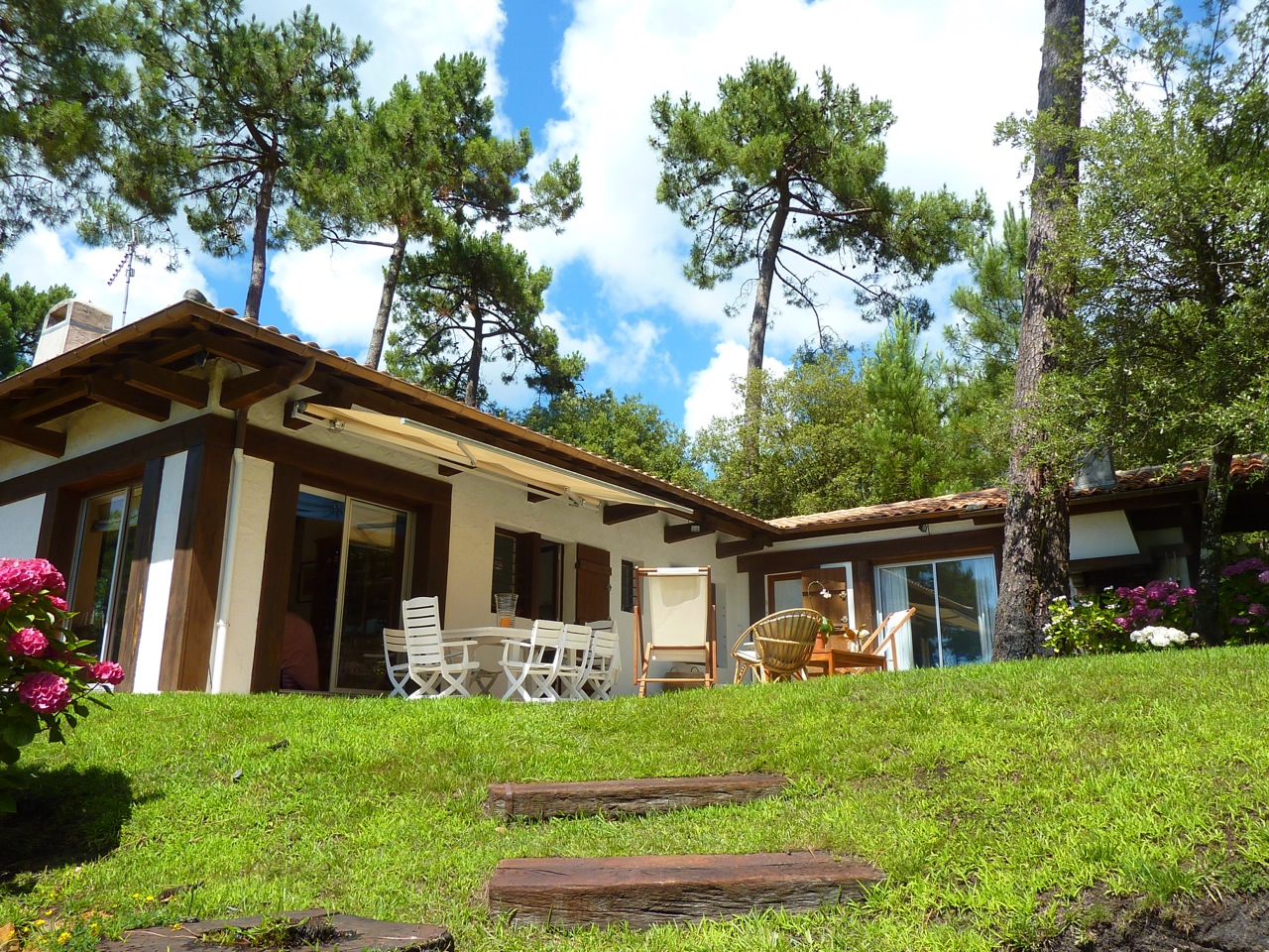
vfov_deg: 54.9
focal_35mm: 25
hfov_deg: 69.4
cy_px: 476
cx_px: 634
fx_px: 916
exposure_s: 1/400
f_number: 4
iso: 80
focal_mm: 4.1
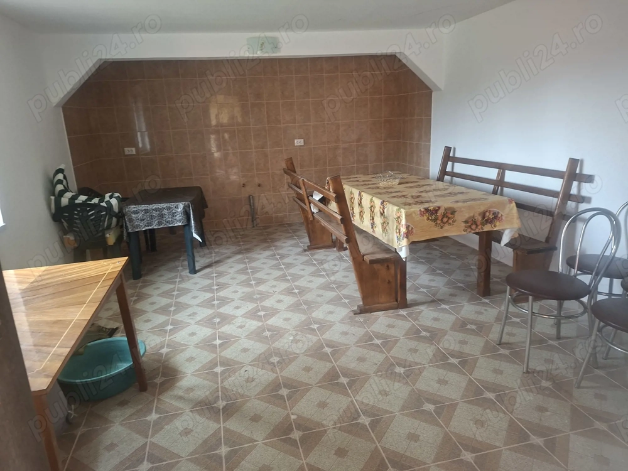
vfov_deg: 58.9
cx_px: 314
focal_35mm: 23
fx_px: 417
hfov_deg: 73.9
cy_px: 236
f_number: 1.8
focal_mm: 5.54
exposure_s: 1/33
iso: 250
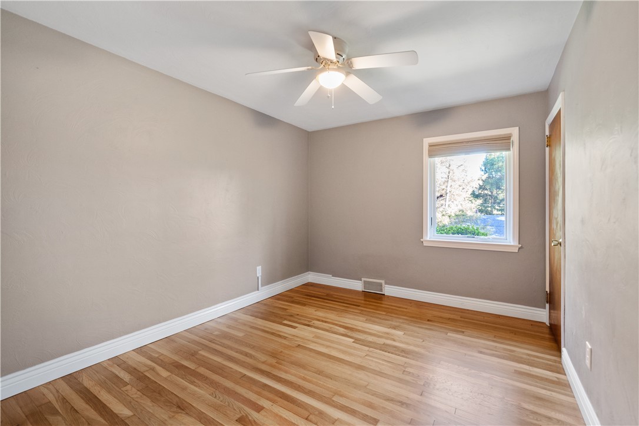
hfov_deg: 96.7
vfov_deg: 73.7
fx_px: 284
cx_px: 320
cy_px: 213
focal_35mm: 16
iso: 1250
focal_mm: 16
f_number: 2.8
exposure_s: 1/30
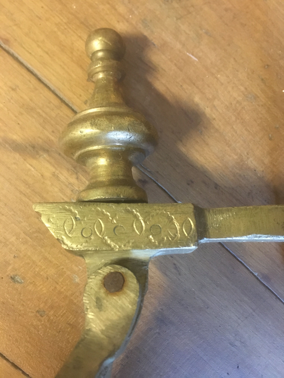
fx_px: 317
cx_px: 142
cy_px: 189
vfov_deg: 61.7
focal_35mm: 29
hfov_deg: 48.2
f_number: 2.2
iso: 320
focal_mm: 4.15
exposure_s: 1/17
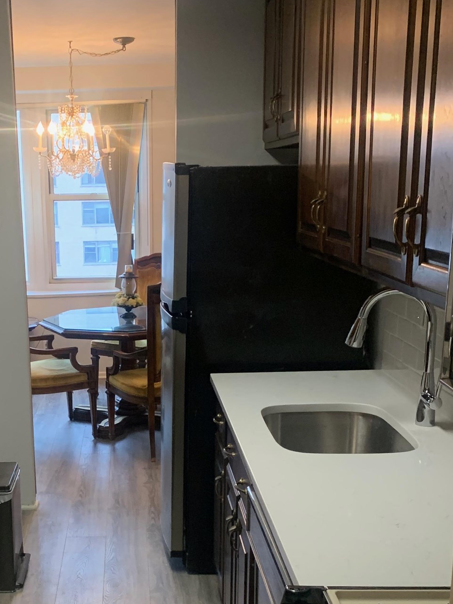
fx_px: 820
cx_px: 112
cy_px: 415
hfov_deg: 30.3
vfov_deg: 39.8
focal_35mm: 47
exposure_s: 1/60
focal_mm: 4.25
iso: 320
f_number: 1.8
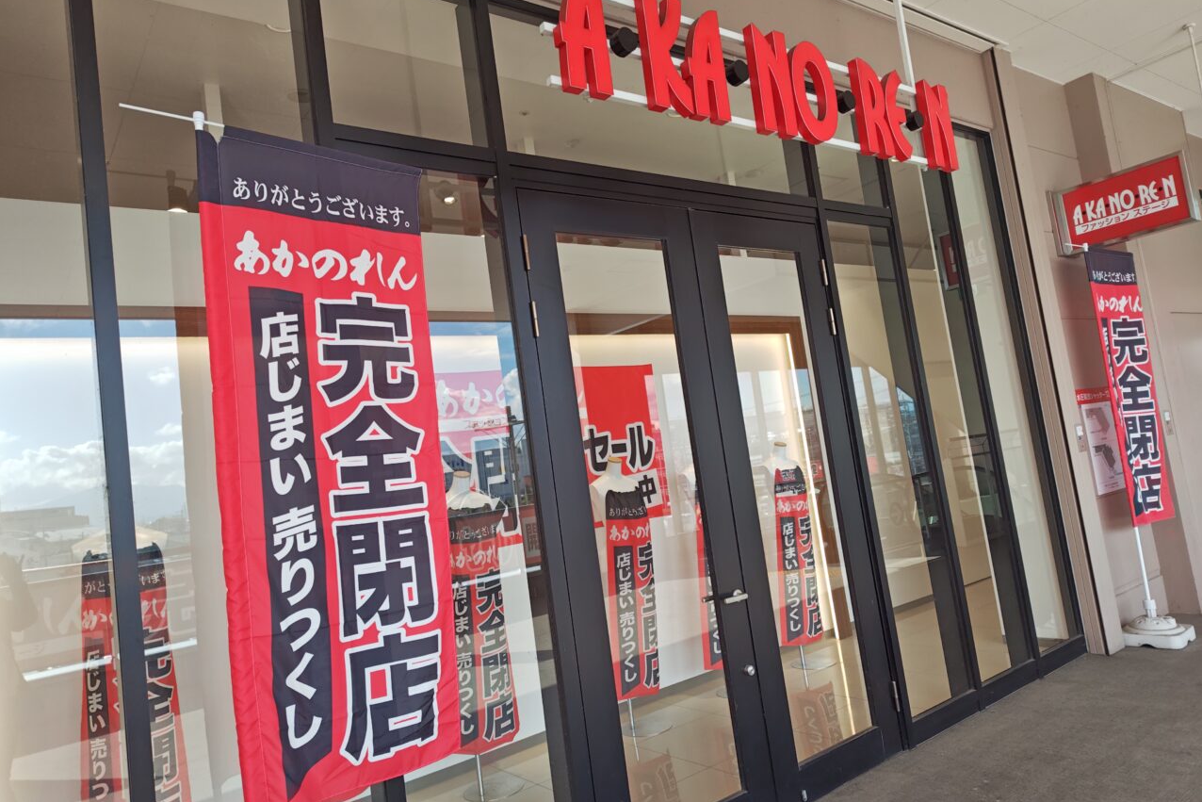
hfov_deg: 73.7
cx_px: 602
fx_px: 801
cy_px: 382
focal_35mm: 24
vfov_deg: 53.1
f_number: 1.9
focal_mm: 5.56
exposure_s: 1/339
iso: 50
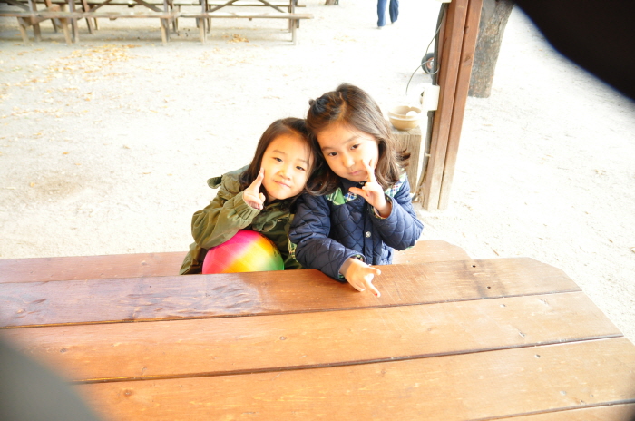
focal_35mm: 26
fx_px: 449
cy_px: 210
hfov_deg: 70.5
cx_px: 318
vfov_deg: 50.2
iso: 800
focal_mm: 17
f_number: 3.2
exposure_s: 1/50
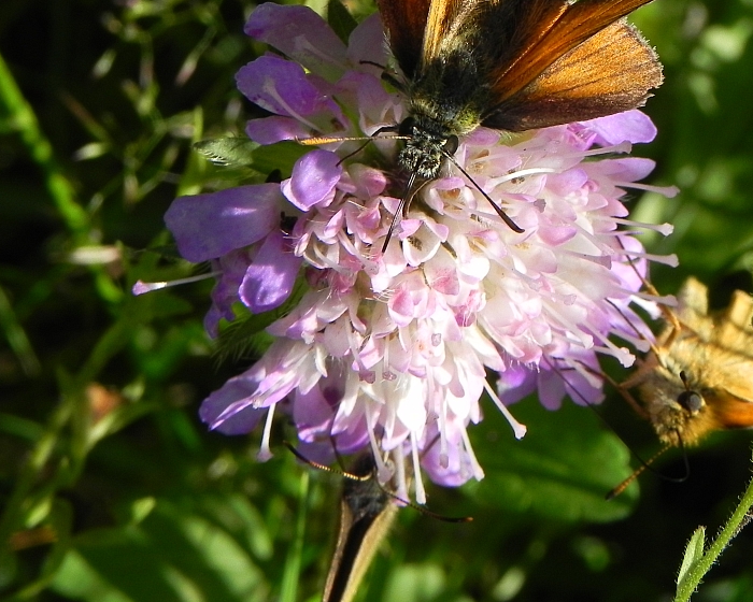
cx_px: 473
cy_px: 243
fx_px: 3343
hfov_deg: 12.8
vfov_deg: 10.3
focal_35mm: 150
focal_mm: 18.8
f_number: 6.3
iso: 160
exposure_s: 1/312
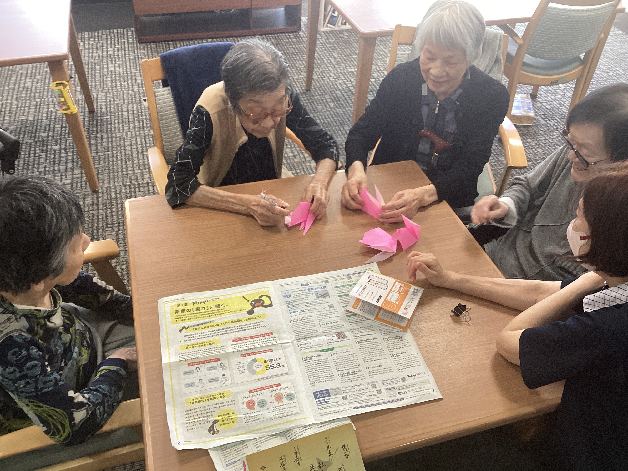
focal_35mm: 31
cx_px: 314
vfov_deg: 45.4
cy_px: 236
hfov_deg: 58.4
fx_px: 562
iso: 100
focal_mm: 3.3
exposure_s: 1/60
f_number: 2.4
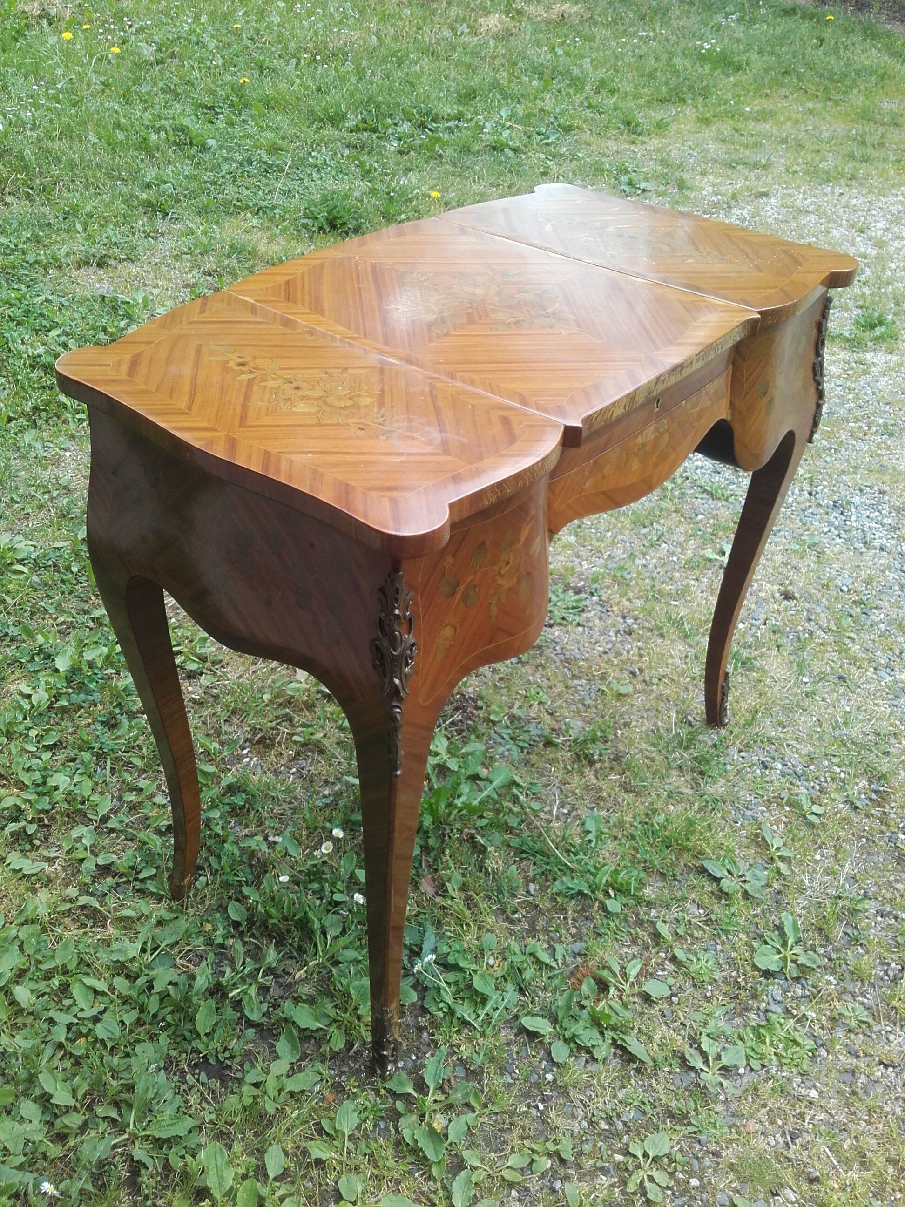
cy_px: 604
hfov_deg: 45.4
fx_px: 1081
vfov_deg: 58.4
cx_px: 452
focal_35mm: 31
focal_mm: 3.3
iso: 50
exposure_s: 1/108
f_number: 2.2
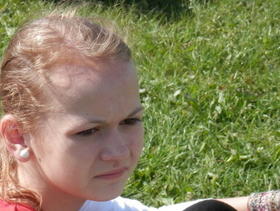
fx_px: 1781
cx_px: 67
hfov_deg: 9.0
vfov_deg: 6.7
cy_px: 187
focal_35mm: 220
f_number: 5.2
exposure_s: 1/250
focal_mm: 20.9
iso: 80
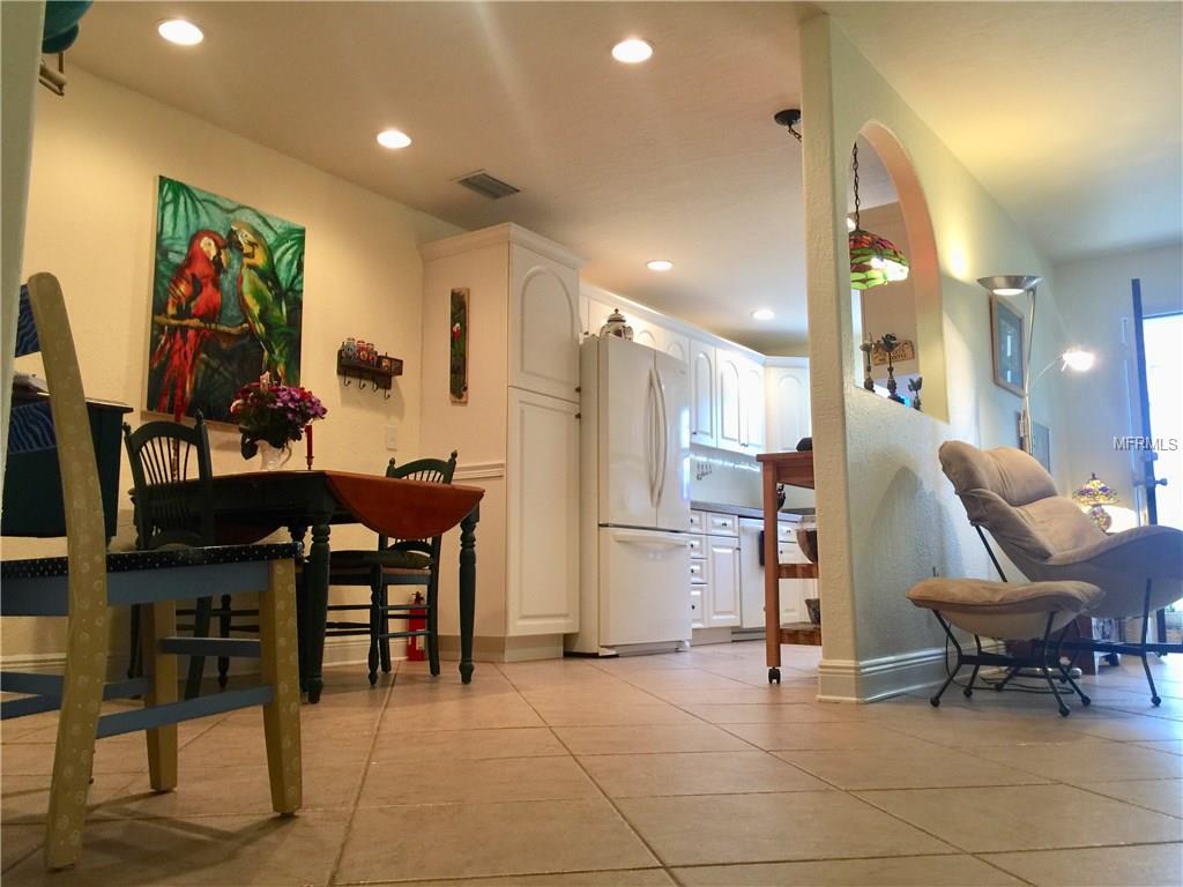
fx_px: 991
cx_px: 592
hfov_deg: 61.7
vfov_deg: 48.2
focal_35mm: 29
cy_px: 444
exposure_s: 1/15
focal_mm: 4.15
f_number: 2.2
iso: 50
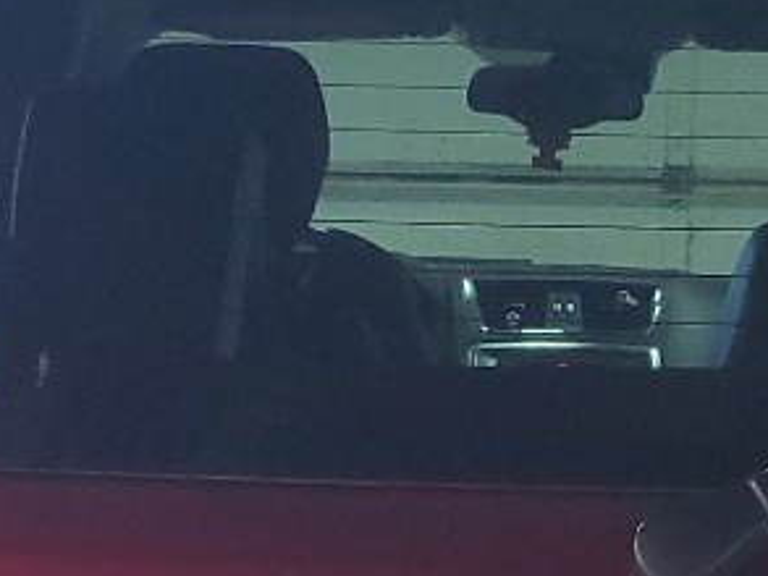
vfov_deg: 10.0
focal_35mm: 142
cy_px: 953
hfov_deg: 13.8
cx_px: 564
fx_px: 3152
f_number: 1.5
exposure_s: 1/60.2
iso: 97
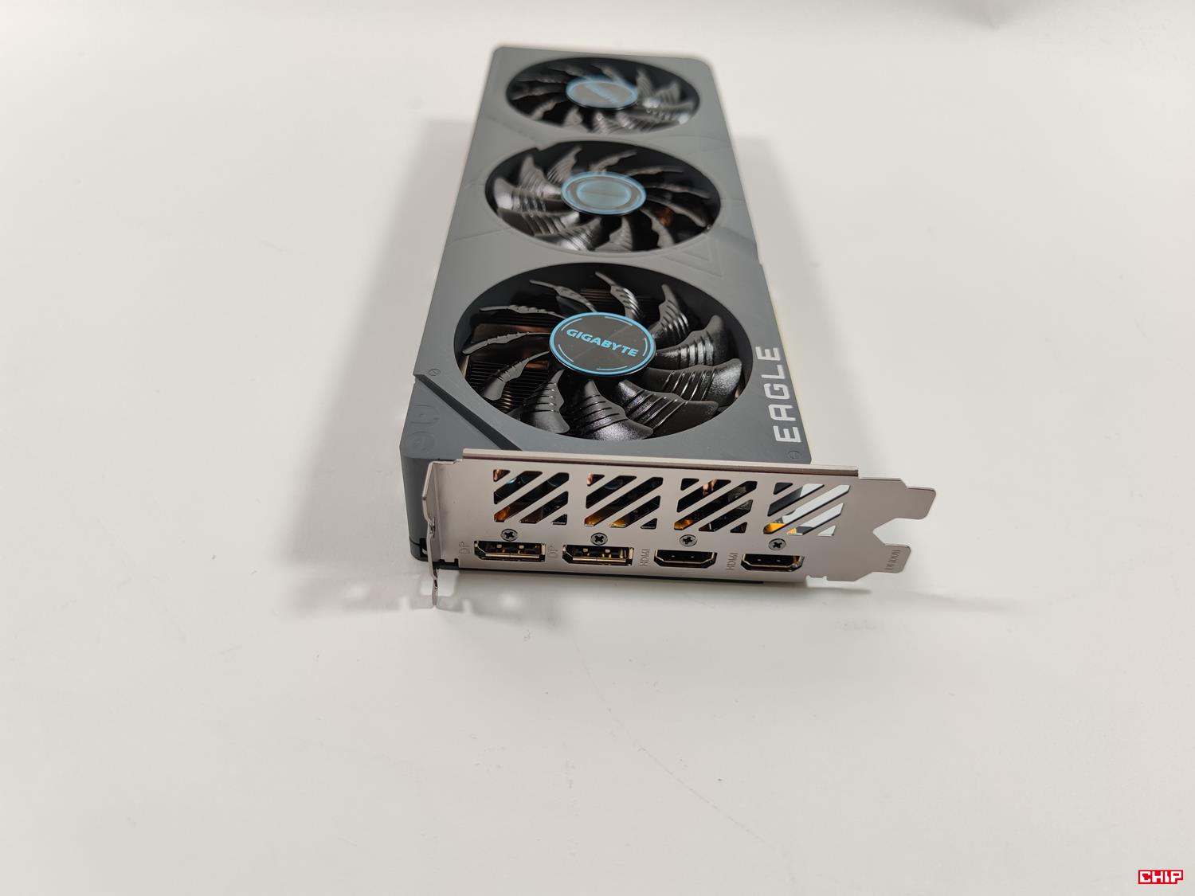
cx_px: 598
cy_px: 448
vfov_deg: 54.9
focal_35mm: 25
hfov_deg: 69.4
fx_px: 863
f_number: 1.85
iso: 77
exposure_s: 1/100
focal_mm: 6.78
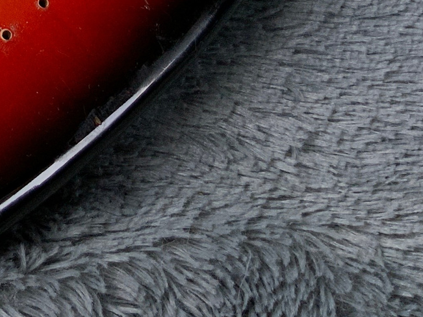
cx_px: -268
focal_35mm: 114
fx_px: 1393
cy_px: -238
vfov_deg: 12.0
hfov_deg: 15.5
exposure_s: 1/60
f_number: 1.8
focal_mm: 3
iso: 40
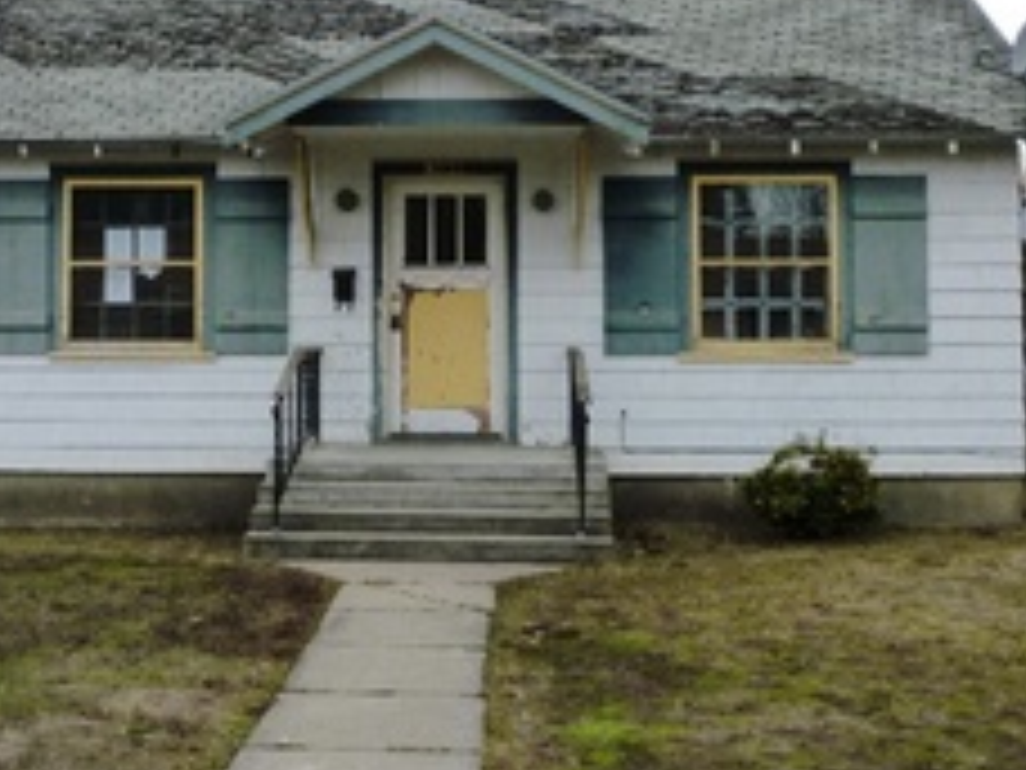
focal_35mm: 44
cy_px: 302
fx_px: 1304
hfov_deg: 42.8
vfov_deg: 32.8
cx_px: 441
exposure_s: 1/160
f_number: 3.3
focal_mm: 5.2
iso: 125
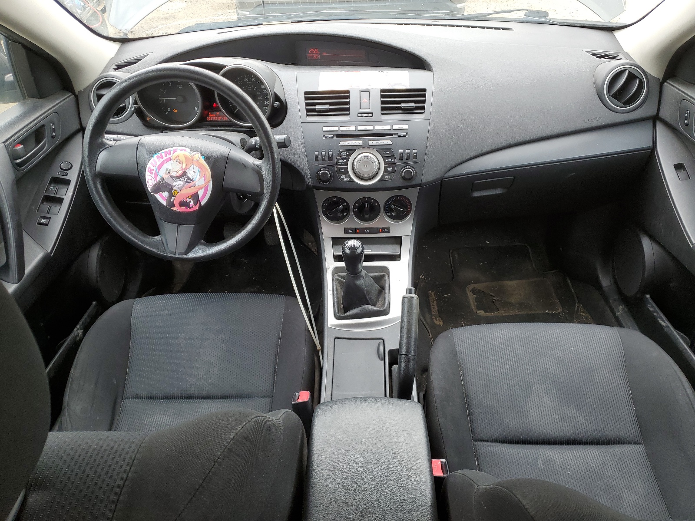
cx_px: 348
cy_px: 260
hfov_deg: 67.3
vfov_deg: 53.1
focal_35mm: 26
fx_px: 522
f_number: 1.5
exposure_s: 1/182
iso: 50
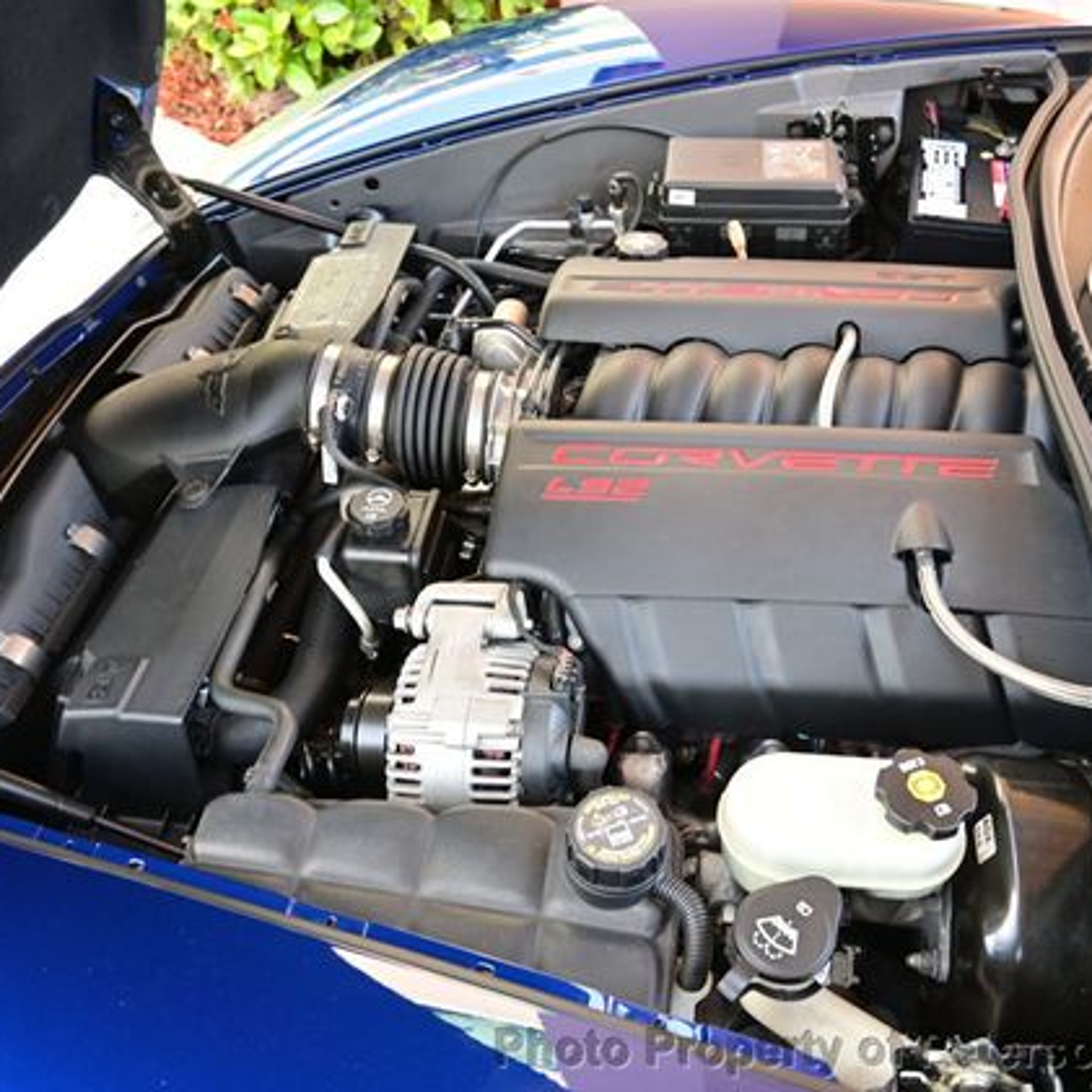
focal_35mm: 31
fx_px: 1106
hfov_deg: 52.3
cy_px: 545
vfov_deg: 52.5
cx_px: 628
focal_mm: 16
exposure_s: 1/30
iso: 100
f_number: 3.5
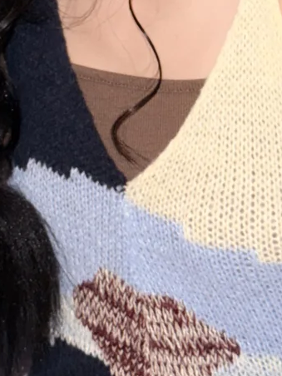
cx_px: 87
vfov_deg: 12.3
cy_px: -194
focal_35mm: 153
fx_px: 1662
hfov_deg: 9.7
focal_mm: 6.76
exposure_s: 1/18
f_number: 1.78
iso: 50
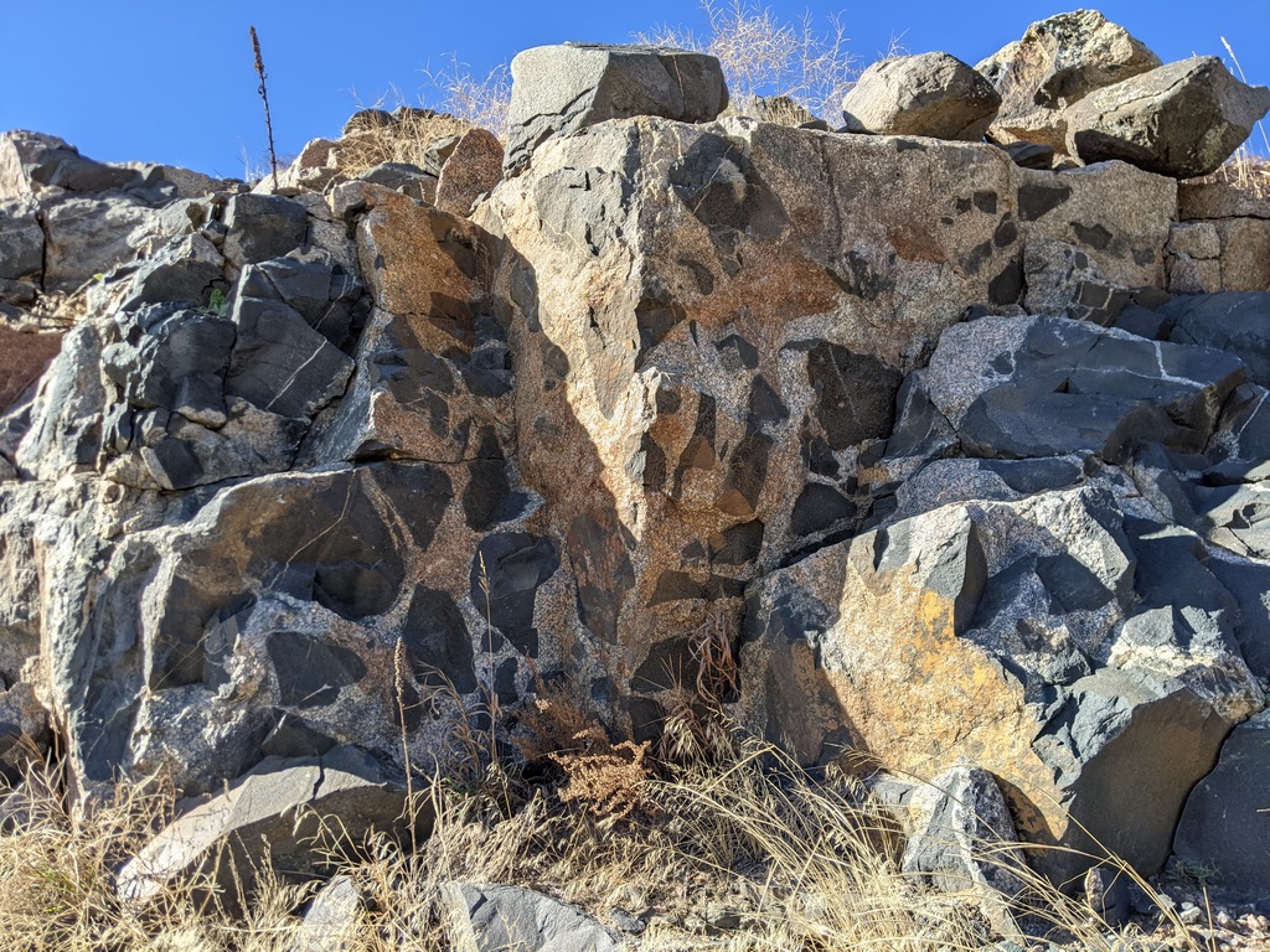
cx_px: 635
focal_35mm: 27
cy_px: 476
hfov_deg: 65.3
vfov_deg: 51.4
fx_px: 991
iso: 51
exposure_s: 1/1174
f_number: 1.8
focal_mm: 4.44
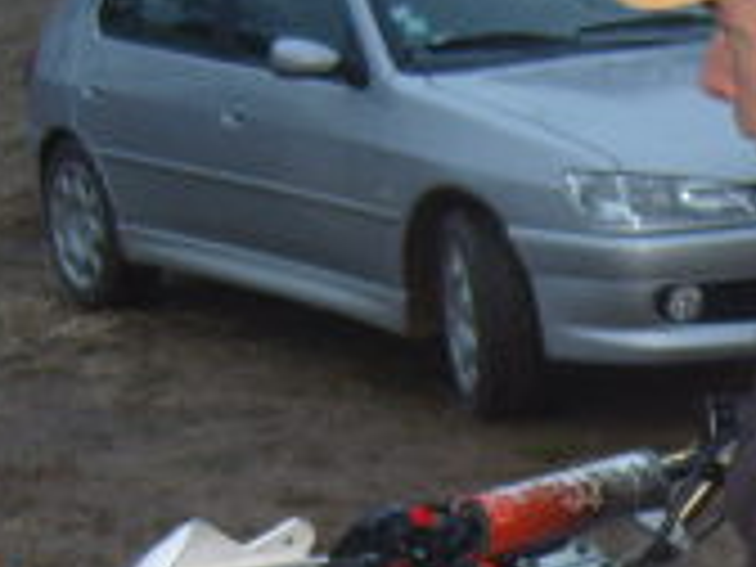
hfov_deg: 14.4
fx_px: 2905
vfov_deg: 10.8
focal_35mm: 133
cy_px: 842
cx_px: 904
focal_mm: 7.4
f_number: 2.8
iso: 100
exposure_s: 1/30
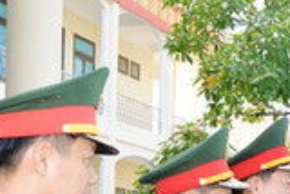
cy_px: 254
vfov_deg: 10.6
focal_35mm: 127
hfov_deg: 15.7
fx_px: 1021
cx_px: 321
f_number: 7.1
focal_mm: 25
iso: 800
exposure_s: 1/200
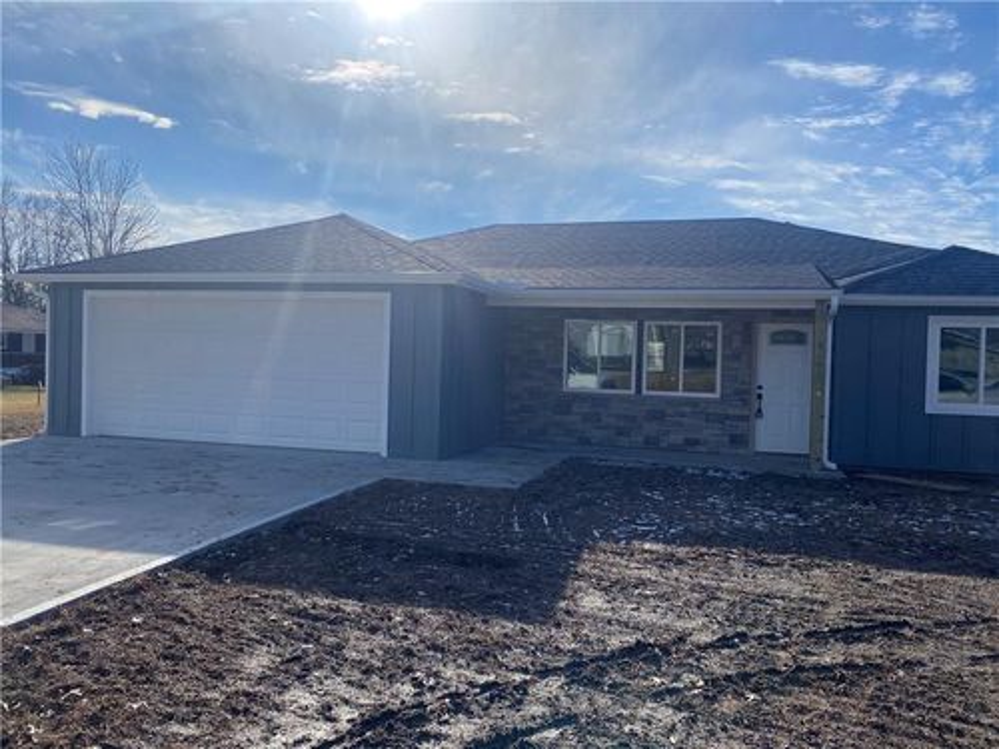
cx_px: 500
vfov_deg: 53.1
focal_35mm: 26
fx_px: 750
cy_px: 374
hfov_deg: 67.3
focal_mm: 4.25
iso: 32
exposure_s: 1/5236
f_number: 1.8
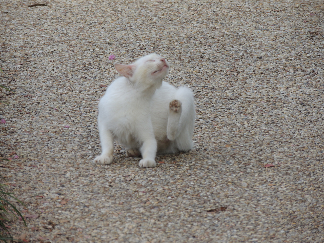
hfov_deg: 4.0
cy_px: 122
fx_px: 4680
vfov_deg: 3.0
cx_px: 162
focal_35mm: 500
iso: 140
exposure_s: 1/250
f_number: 4.9
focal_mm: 89.1
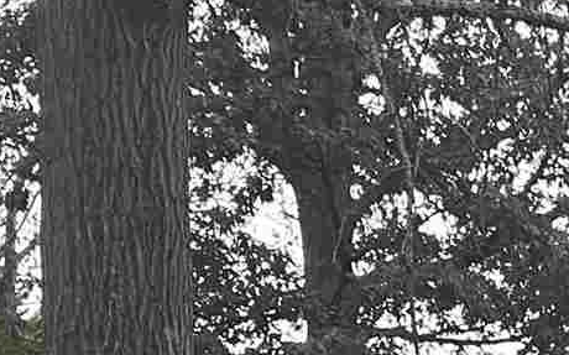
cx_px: 836
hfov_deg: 11.8
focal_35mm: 170
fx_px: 2635
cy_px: 909
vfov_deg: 7.2
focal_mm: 6.86
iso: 160
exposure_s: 1/121
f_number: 1.78
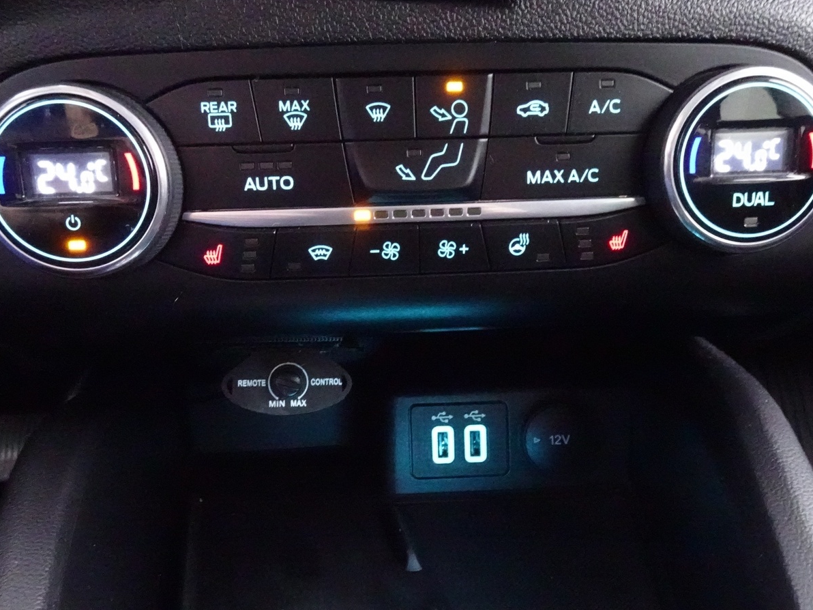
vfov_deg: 48.2
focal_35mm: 29
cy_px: 323
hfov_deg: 61.7
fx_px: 681
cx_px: 413
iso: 3200
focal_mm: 4.25
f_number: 3.5
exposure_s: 1/4
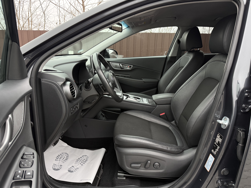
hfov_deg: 71.6
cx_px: 126
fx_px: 174
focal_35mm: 24
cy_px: 94
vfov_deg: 56.8
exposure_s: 1/99
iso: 200
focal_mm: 6.76
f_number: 1.78
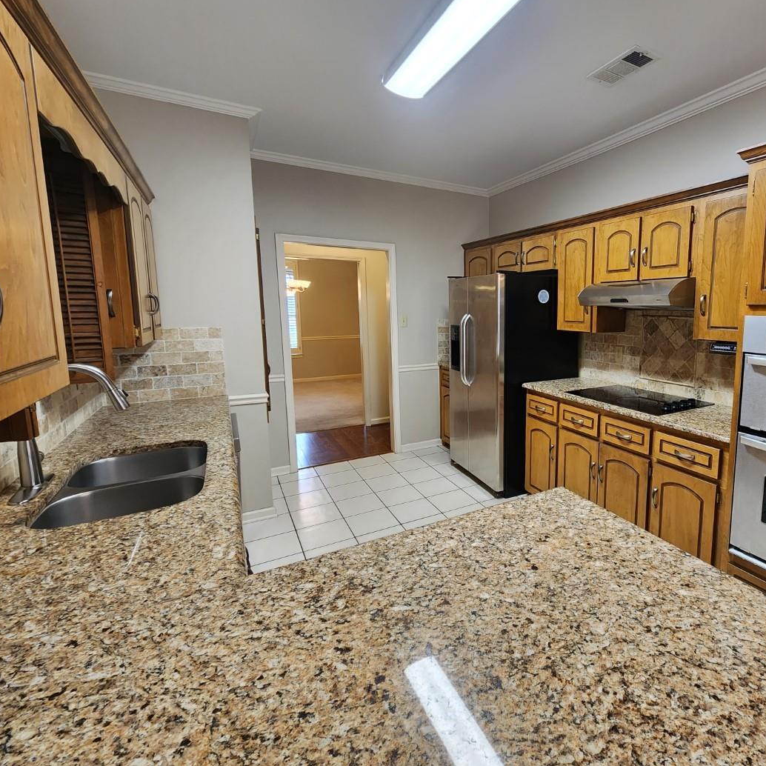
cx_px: 516
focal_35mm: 16
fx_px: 401
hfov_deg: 84.2
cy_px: 368
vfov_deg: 87.4
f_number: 2.2
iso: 200
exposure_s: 1/60
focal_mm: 2.2
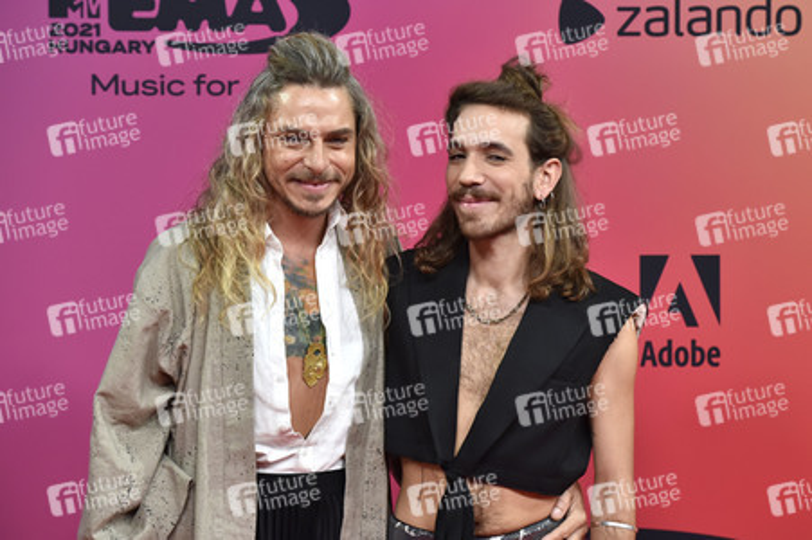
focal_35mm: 120
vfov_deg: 11.4
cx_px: 406
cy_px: 270
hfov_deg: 17.1
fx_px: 2705
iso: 2000
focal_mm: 120
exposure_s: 1/200
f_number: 5.6
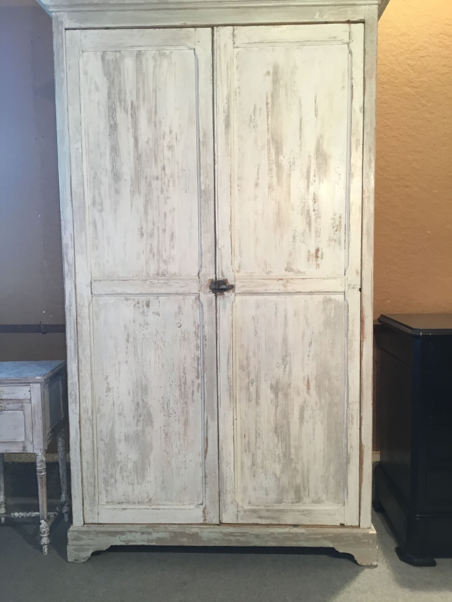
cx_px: 226
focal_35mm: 31
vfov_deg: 58.4
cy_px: 301
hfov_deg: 45.4
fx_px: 540
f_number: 2.4
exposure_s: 1/33
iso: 80
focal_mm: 3.3
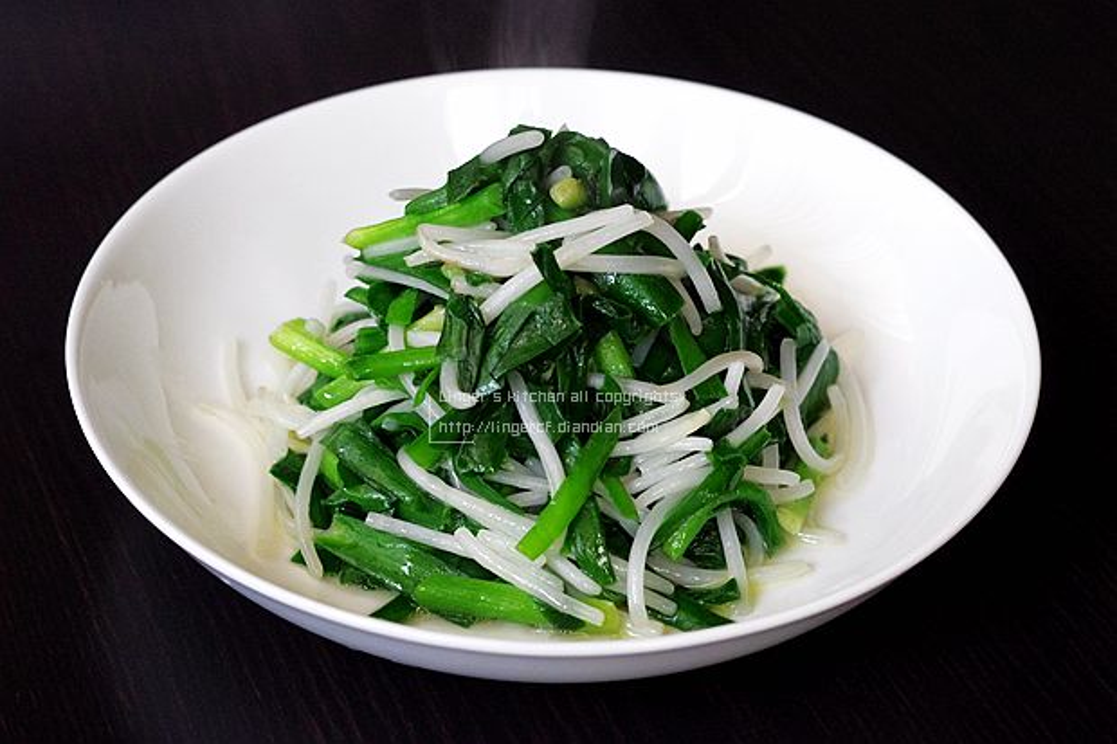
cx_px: 558
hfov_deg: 27.0
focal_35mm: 75
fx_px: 2326
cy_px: 372
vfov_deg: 18.2
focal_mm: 50
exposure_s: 1/200
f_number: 5.6
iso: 1600
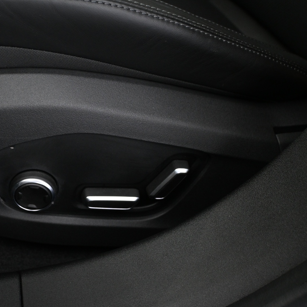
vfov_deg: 36.1
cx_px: 87
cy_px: 153
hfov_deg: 35.5
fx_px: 471
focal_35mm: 47
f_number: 4.2
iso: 1600
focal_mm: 24.5
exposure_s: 1/13
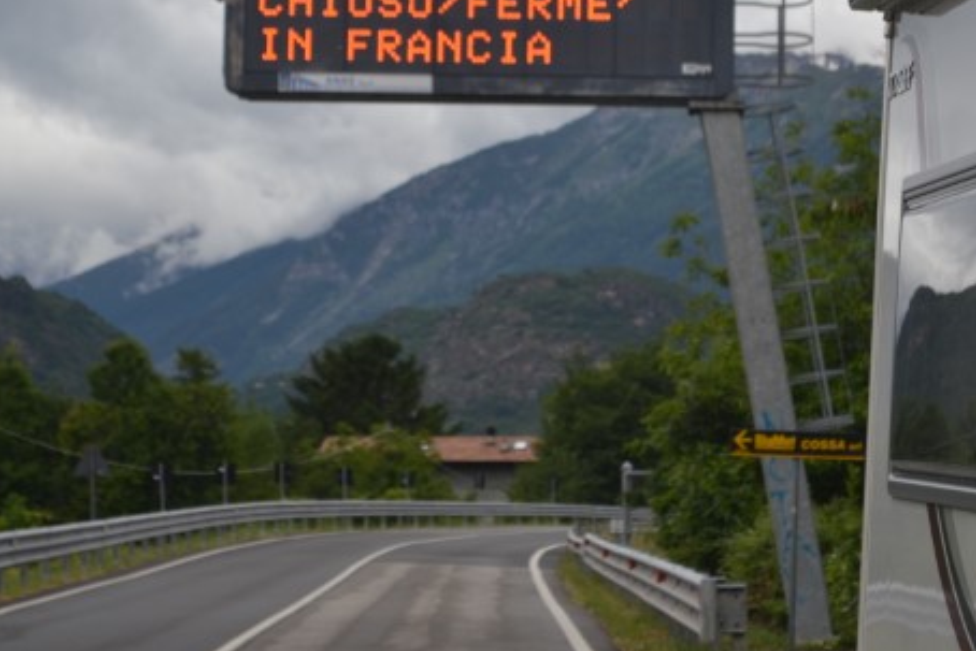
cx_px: 514
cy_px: 155
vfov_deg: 10.5
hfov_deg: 15.7
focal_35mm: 131
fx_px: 3547
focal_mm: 55
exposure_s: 1/160
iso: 100
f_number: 6.3
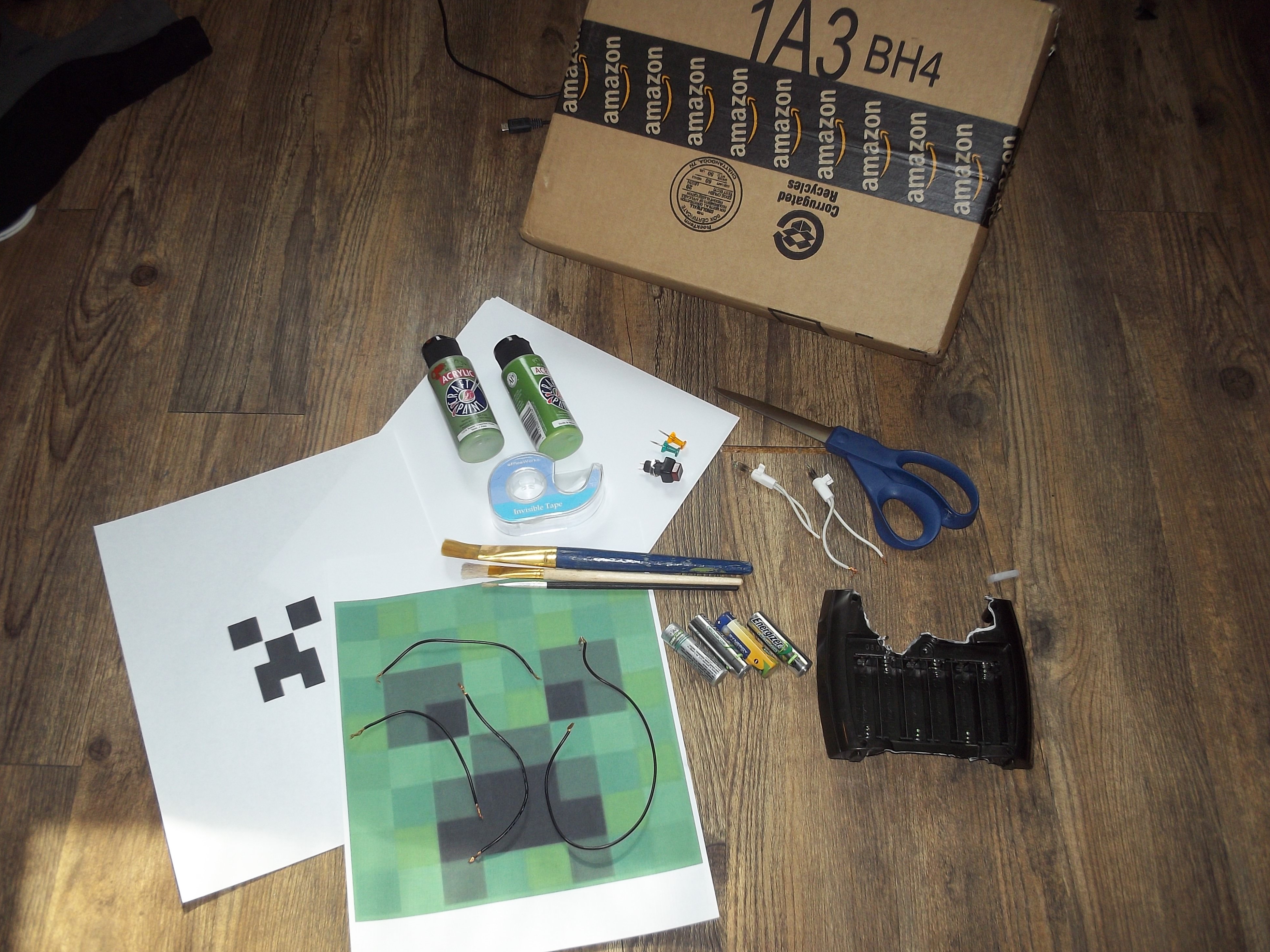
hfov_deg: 47.9
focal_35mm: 39
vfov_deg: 36.8
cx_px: 623
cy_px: 481
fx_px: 1431
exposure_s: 1/30
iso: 80
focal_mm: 6.3
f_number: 4.5
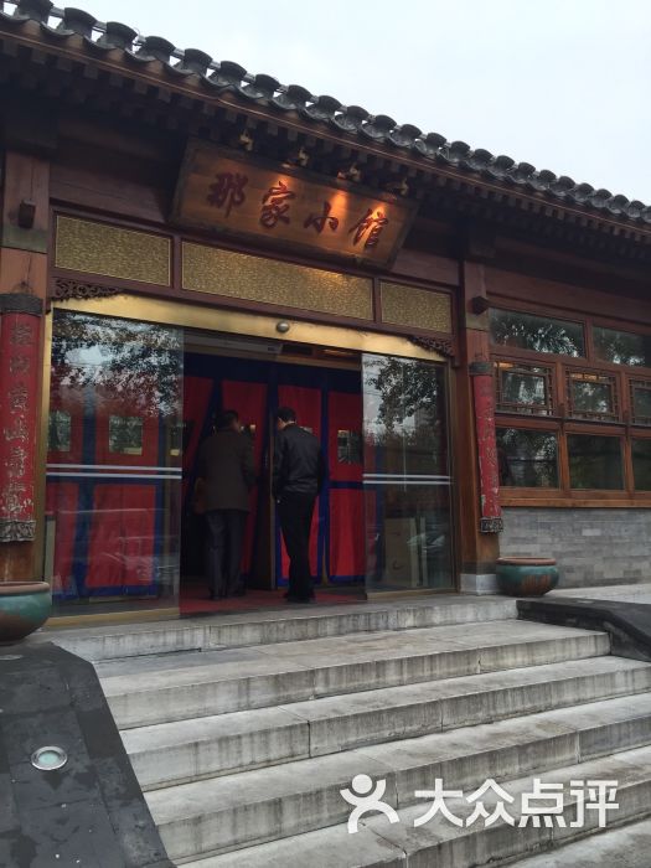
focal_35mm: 29
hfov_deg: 48.2
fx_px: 727
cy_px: 434
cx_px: 326
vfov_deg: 61.7
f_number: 2.2
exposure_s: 1/100
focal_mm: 4.15
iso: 50
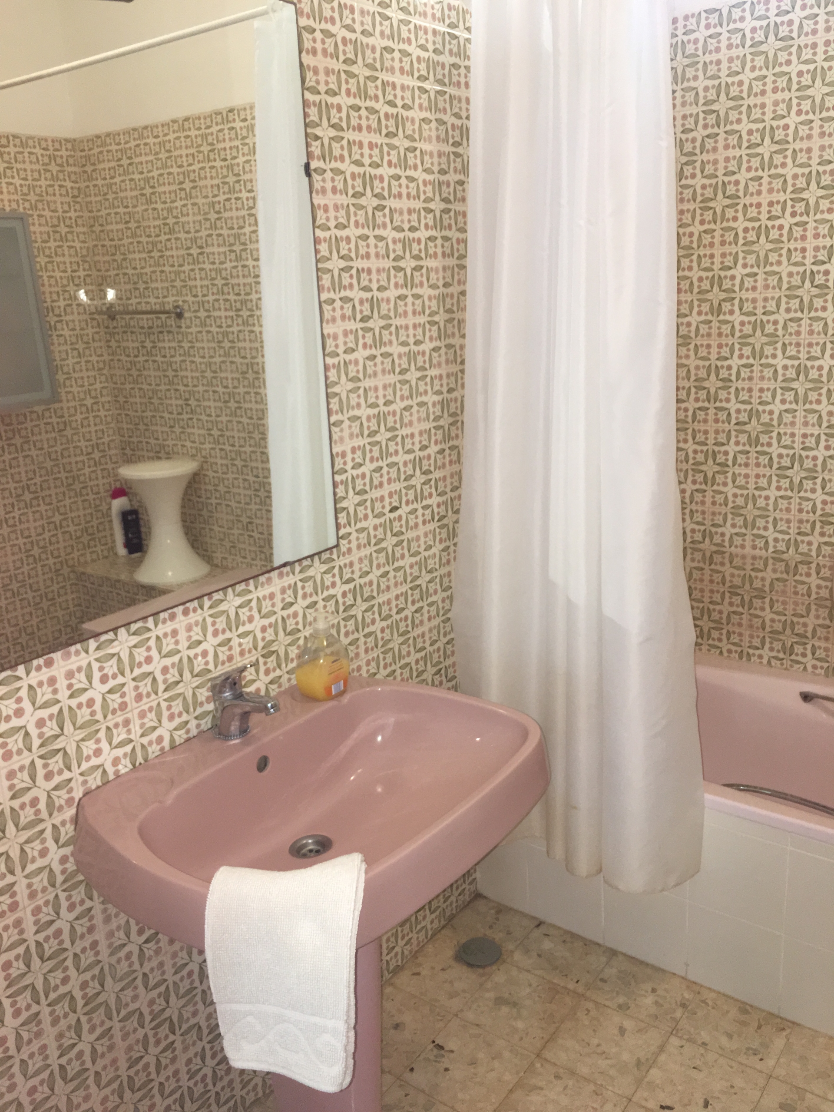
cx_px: 417
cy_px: 556
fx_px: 932
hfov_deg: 48.2
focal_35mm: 29
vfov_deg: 61.7
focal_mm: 4.15
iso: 80
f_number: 2.2
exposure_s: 1/17
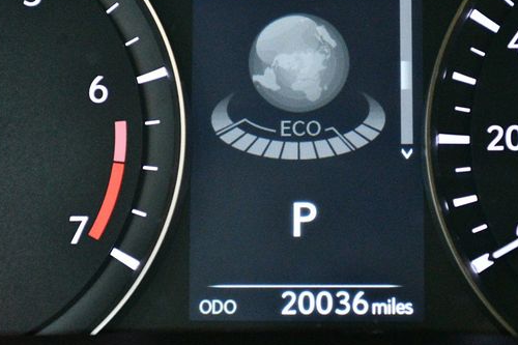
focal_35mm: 105
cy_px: 139
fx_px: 1510
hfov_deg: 19.5
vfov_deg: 13.0
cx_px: 290
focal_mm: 55
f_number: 5.6
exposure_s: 1/20
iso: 12800
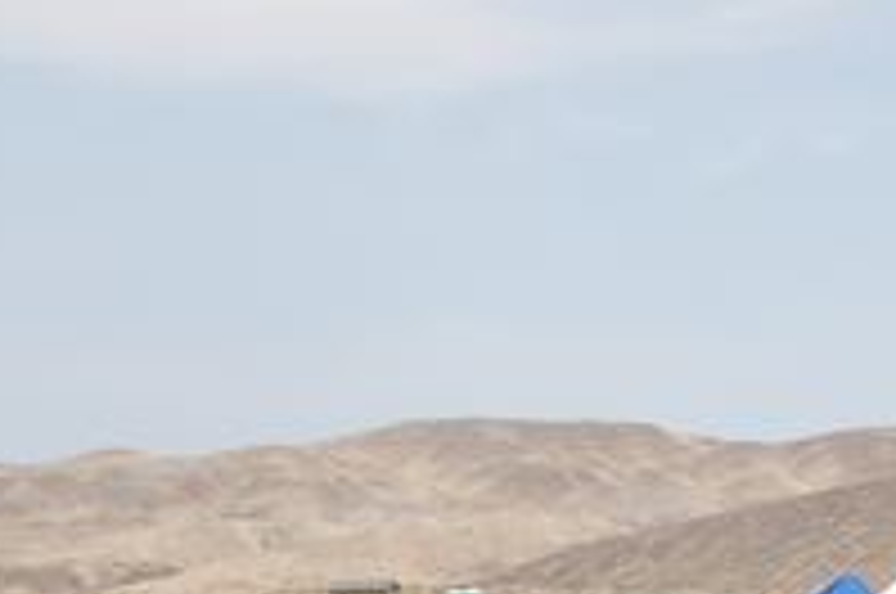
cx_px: 687
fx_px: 4075
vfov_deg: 8.3
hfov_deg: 12.5
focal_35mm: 164
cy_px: 686
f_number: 5
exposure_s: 1/1250
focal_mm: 34
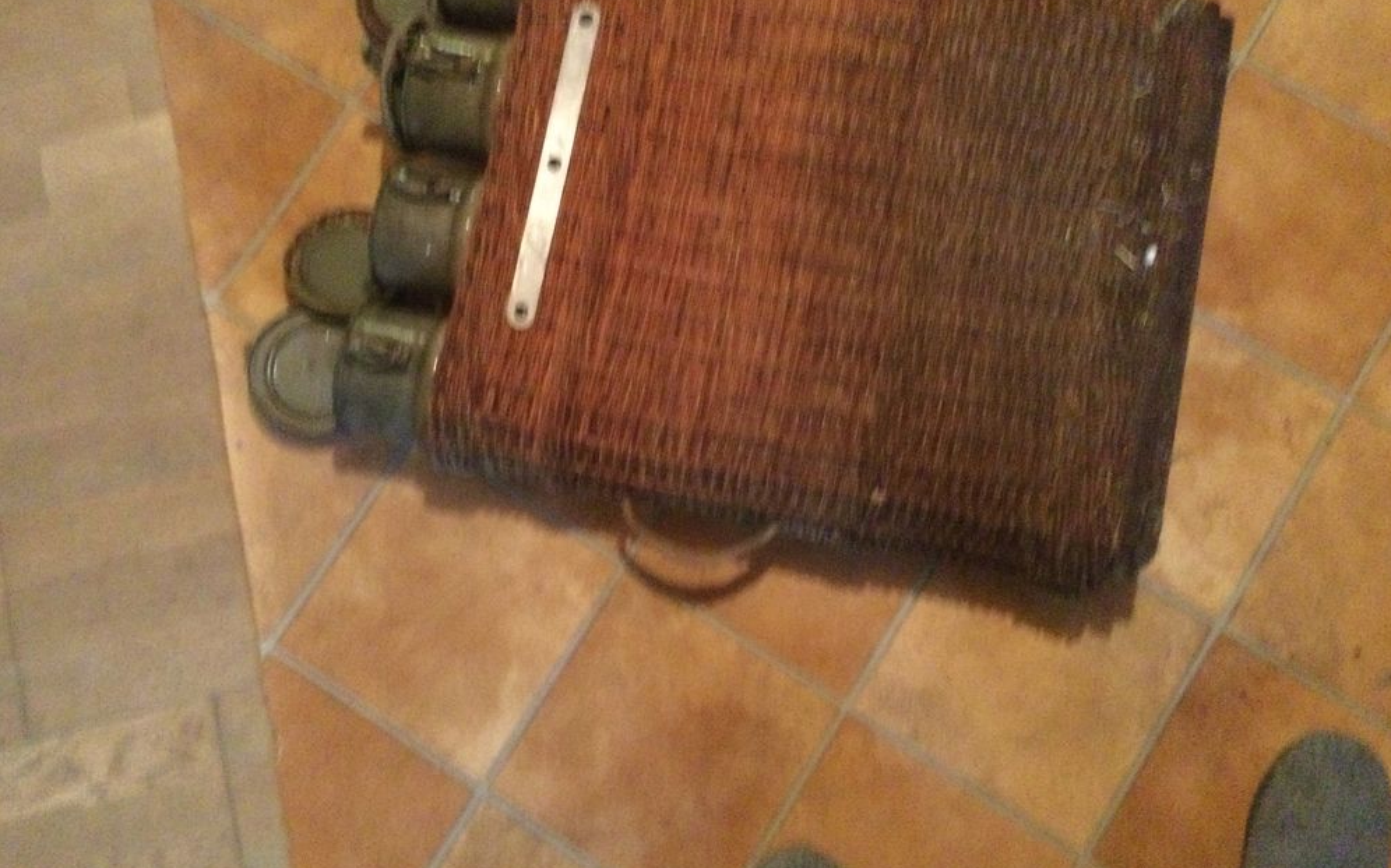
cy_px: 382
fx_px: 1251
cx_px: 696
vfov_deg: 38.2
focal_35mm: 33
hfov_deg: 58.2
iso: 800
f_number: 2.4
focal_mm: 3.3
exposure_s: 1/17
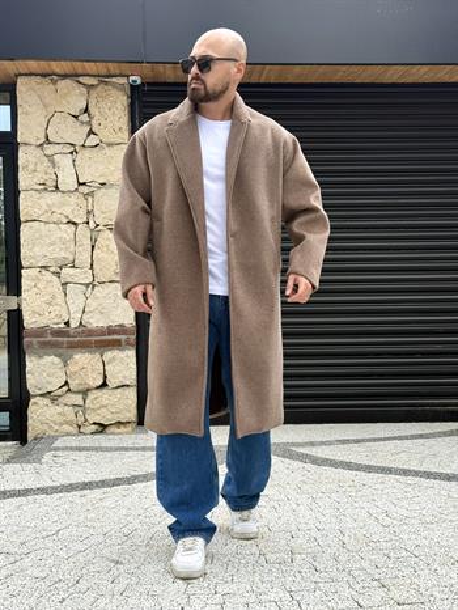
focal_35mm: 48
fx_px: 846
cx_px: 229
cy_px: 305
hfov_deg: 30.3
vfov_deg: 39.6
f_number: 1.78
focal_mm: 6.76
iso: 80
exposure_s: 1/1100
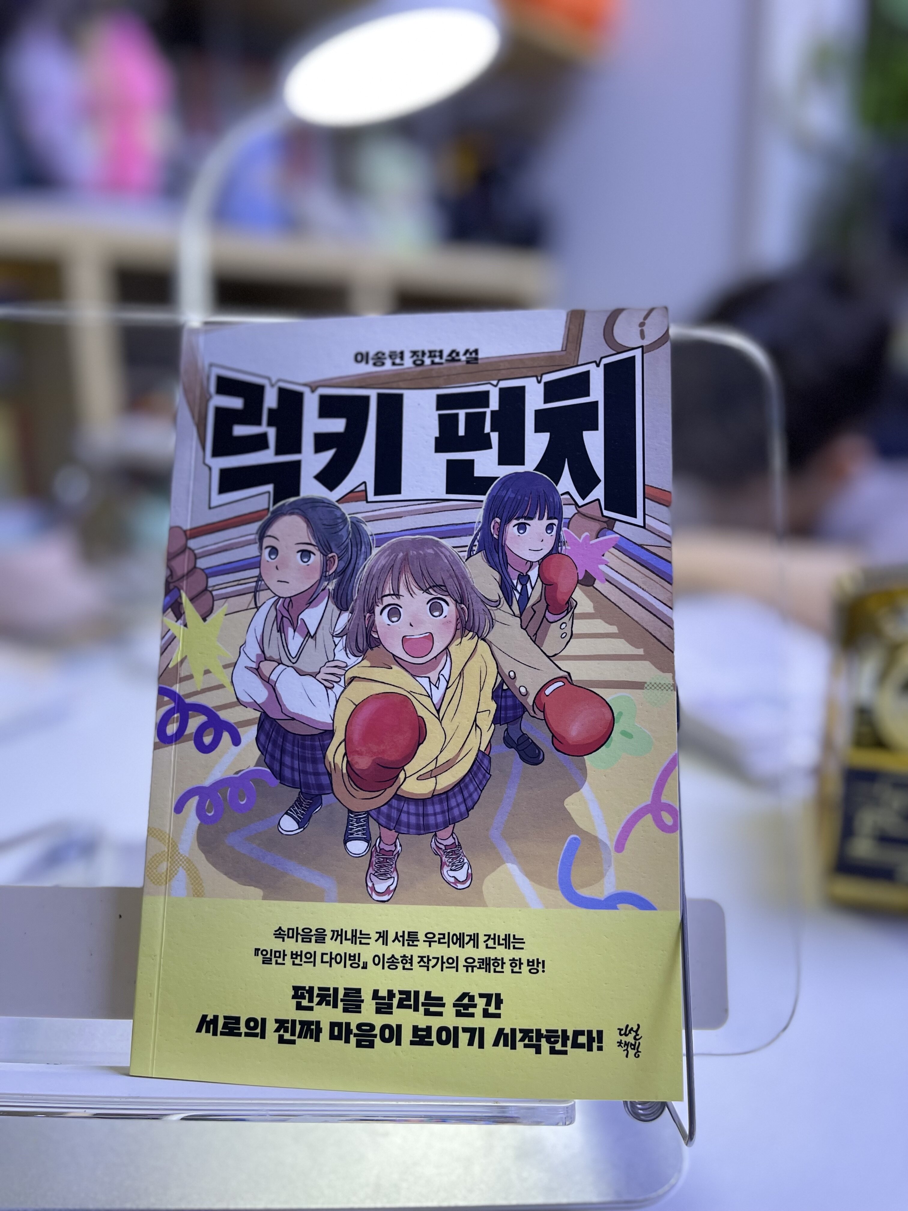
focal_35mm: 26
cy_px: 606
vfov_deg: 67.3
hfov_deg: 53.1
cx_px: 454
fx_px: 909
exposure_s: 1/60
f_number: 1.6
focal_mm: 5.1
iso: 125
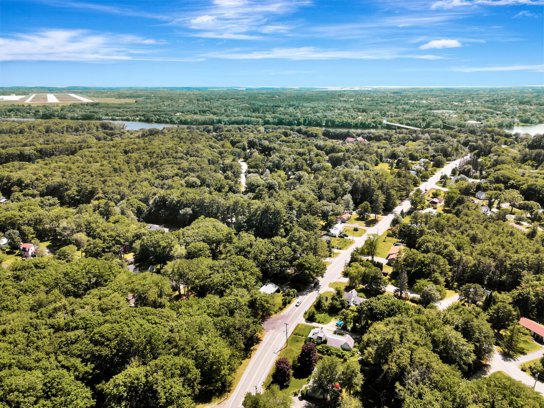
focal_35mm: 24
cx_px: 272
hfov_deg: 71.6
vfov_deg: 56.8
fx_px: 377
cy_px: 204
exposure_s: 1/800
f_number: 2.8
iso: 200
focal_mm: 4.5
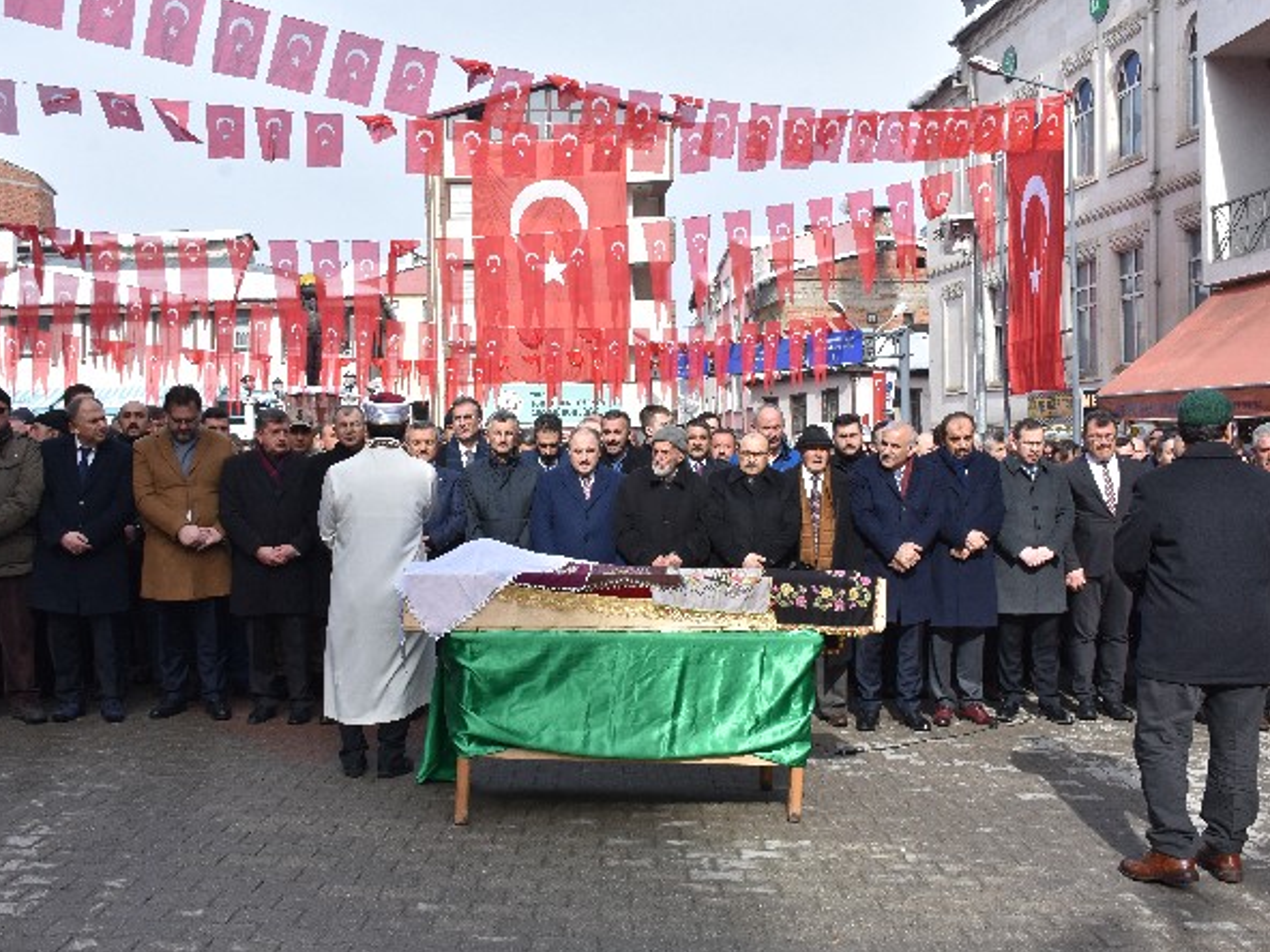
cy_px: 475
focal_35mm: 38
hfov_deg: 49.5
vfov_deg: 38.1
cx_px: 624
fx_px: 1377
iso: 500
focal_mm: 23
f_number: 11
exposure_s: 1/500
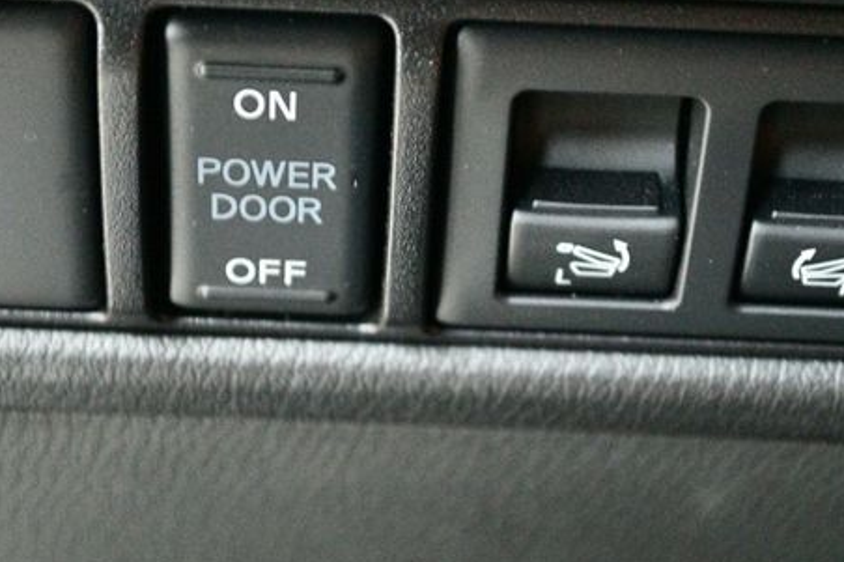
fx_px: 2718
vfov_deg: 11.8
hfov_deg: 17.6
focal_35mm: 116
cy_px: 357
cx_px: 471
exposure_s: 1/15
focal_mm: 55
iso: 12800
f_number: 5.6
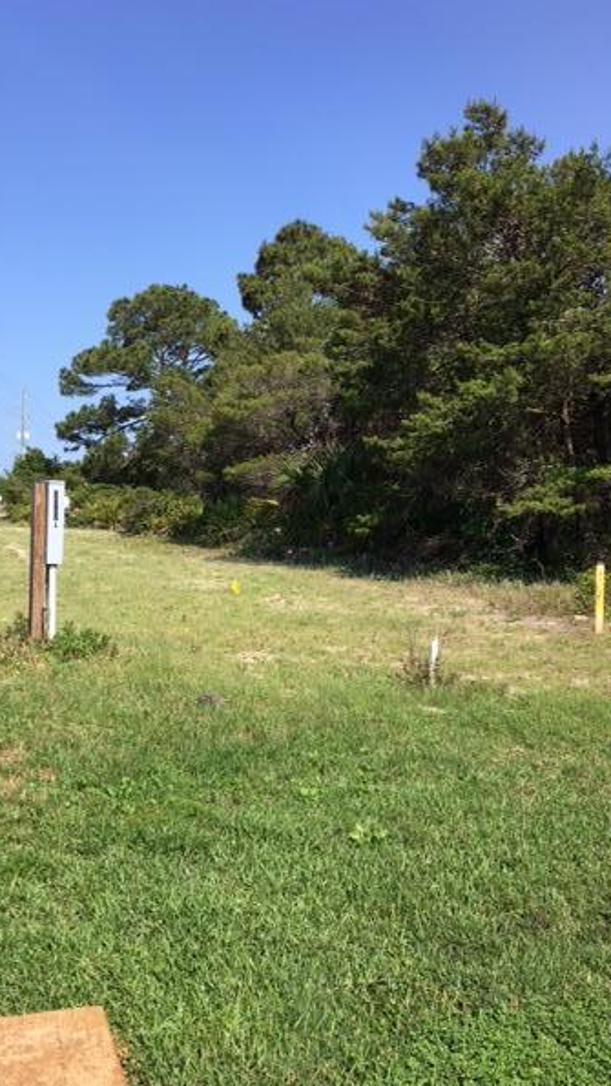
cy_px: 544
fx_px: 979
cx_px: 195
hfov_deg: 34.3
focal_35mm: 34
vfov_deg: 58.0
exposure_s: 1/1148
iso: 25
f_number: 2.2
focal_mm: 4.15
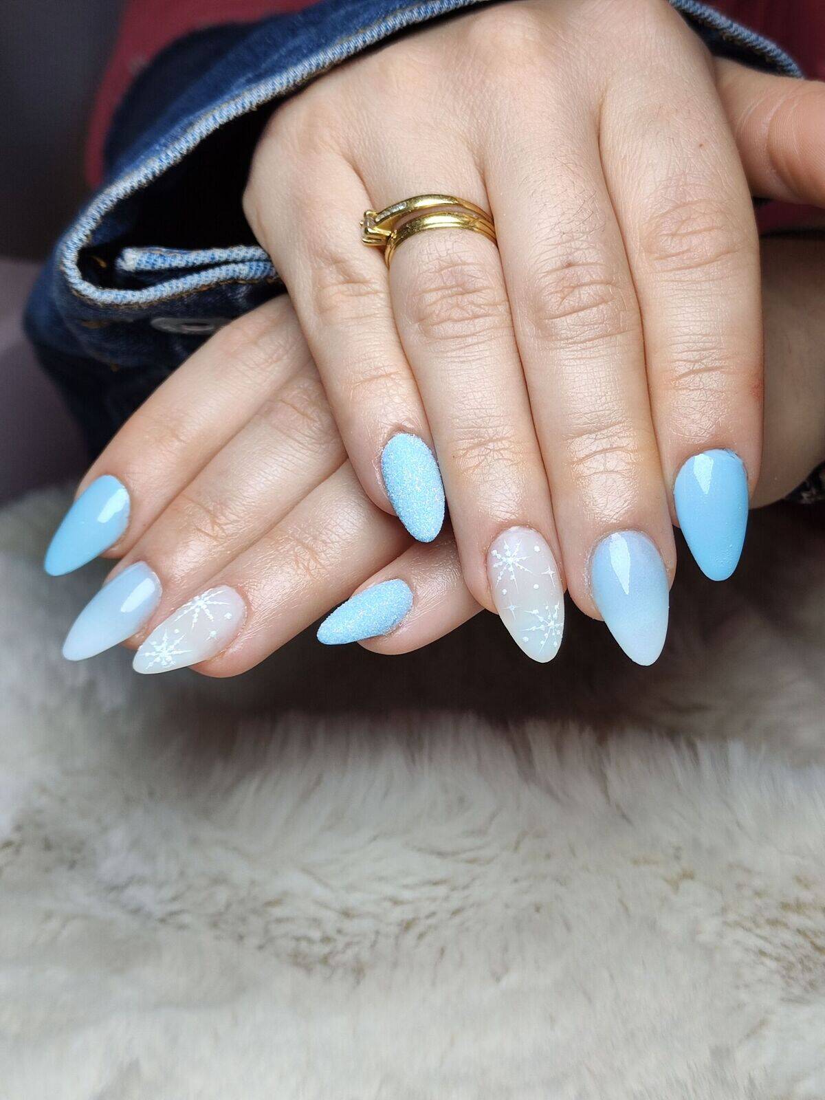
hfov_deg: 56.8
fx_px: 763
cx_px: 412
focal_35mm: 24
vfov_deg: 71.6
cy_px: 550
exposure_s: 1/319
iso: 50
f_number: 1.88
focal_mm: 5.59
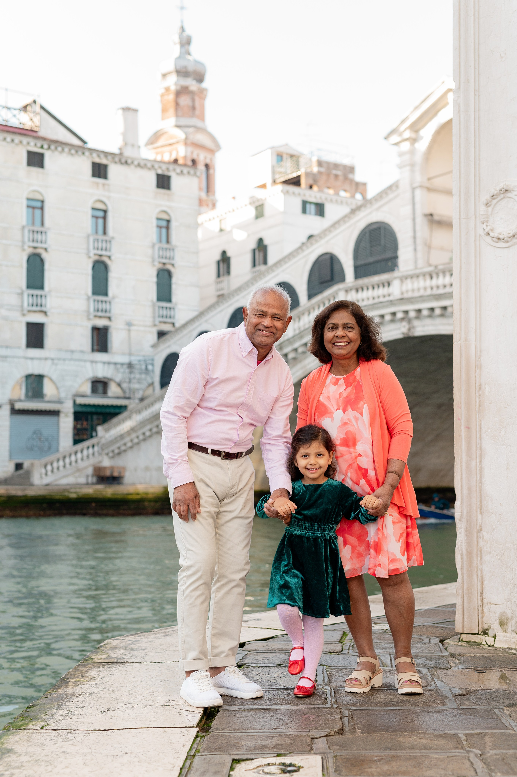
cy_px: 388
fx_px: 1079
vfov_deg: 39.6
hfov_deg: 27.0
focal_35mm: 50
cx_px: 258
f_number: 3.5
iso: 250
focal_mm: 50
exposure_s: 1/400
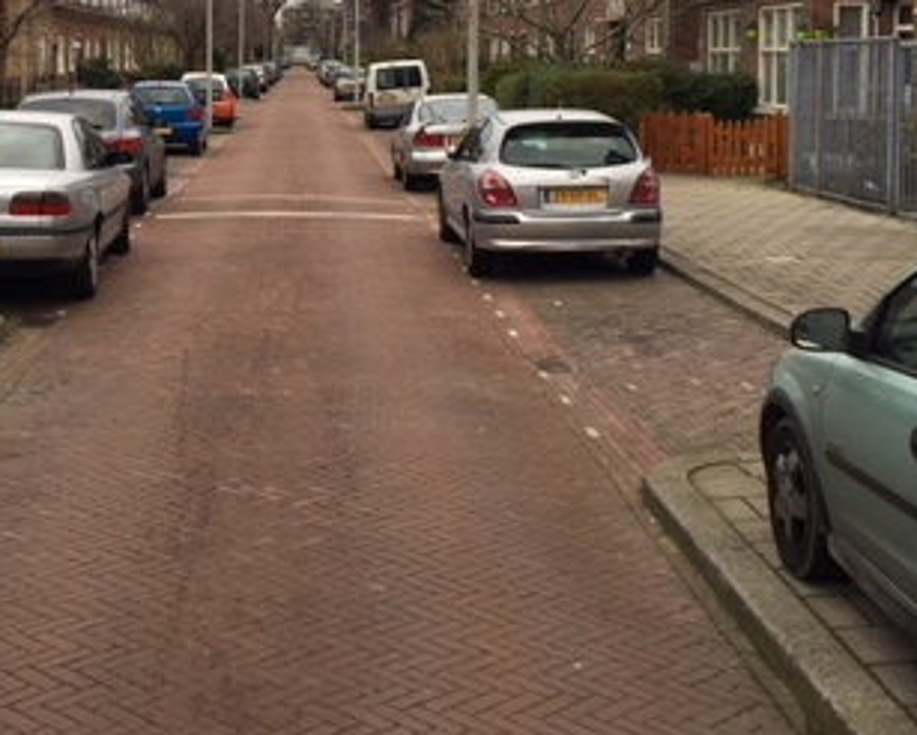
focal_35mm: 59
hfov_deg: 31.8
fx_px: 1602
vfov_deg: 25.3
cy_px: 120
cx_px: 355
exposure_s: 1/110
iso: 25
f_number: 2.2
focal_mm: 4.15
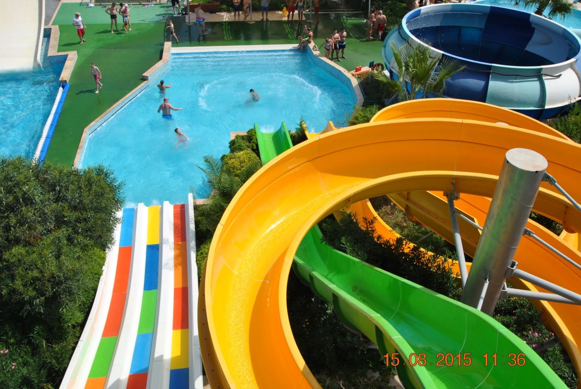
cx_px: 290
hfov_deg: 53.1
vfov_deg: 37.0
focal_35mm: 36
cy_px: 194
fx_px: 582
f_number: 9
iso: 100
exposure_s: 1/320
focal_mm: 24
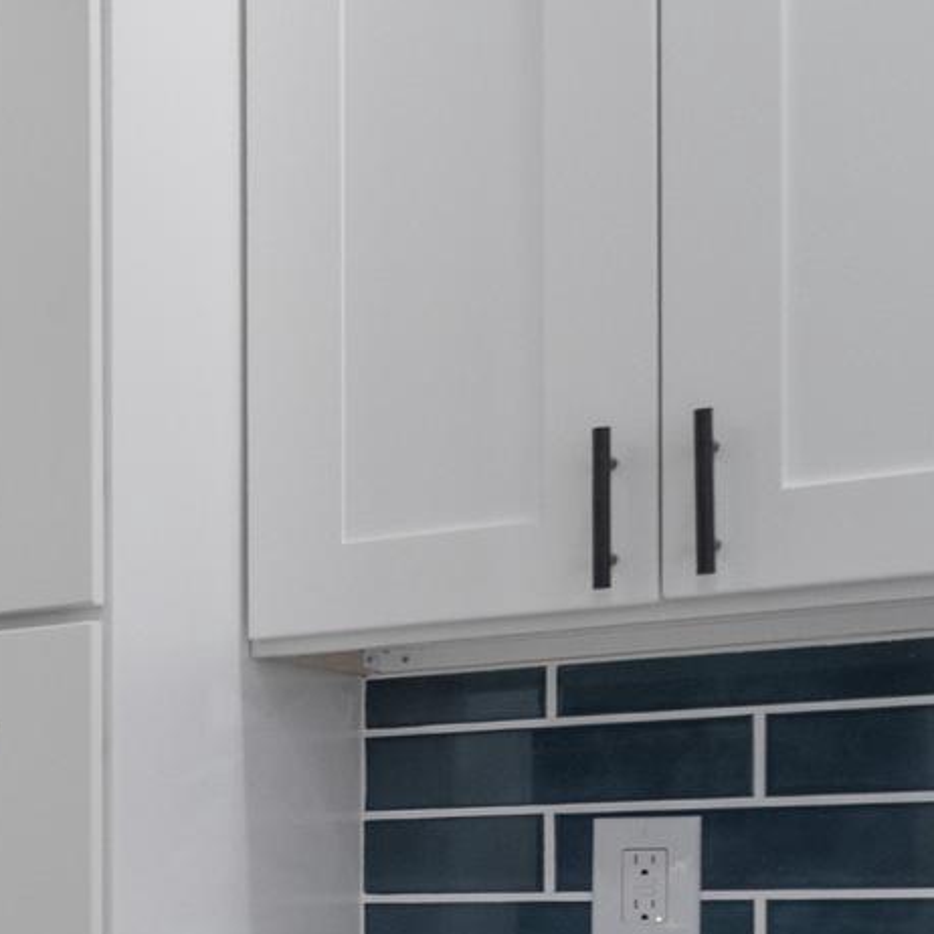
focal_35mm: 65
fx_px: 1982
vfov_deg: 23.1
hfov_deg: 17.5
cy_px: 1260
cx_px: -1001
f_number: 9
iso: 640
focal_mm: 11.5
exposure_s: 1/10
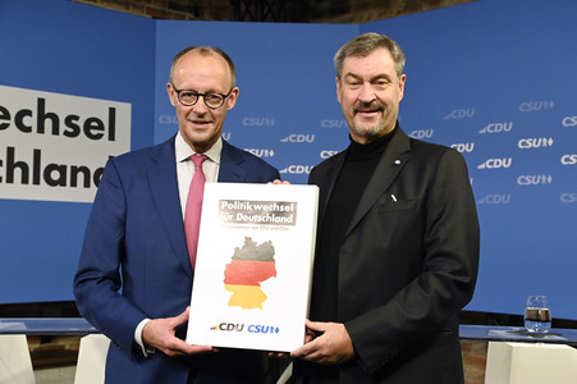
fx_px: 993
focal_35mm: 62
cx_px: 288
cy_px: 192
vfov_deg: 21.9
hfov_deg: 32.4
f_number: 6.3
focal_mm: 62
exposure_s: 1/320
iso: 6400
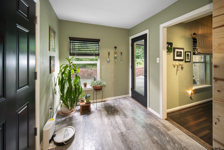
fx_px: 87
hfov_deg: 104.2
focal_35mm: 14
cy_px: 75
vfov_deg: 81.2
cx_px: 112
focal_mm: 14
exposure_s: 1/4
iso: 100
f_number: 2.8
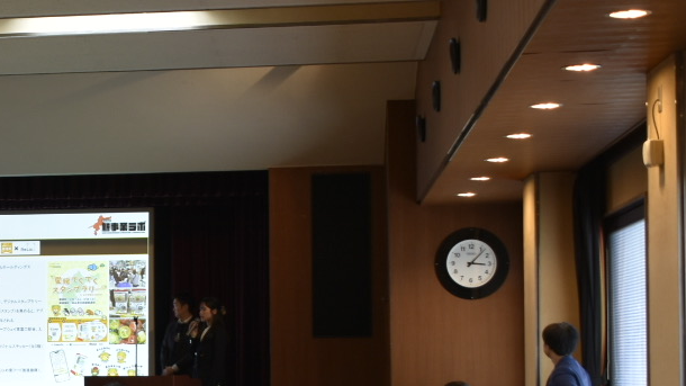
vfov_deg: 11.6
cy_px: 311
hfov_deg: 19.5
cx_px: -85
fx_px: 1899
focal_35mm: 104
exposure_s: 1/15
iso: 160
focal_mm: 25
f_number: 4
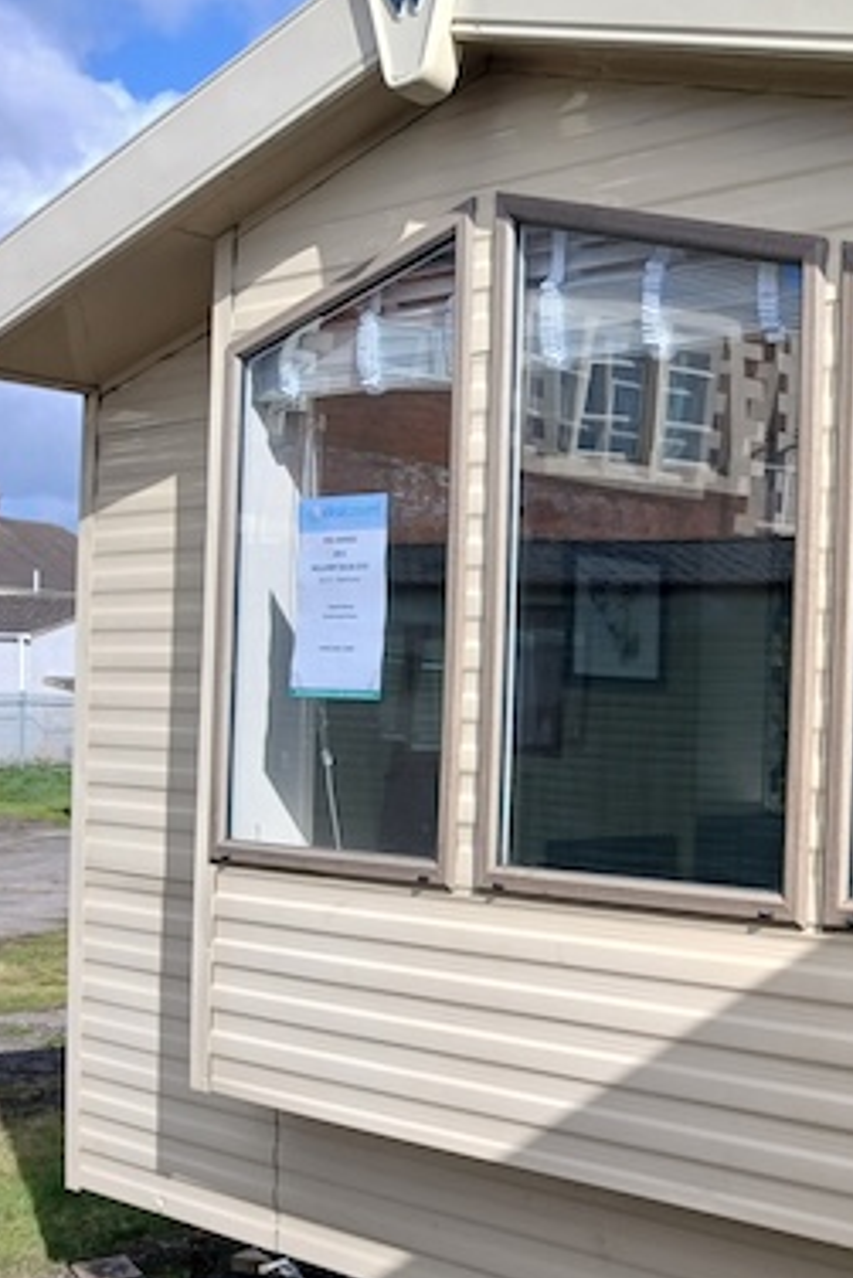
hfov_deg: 26.7
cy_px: 724
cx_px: 955
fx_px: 1633
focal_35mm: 46
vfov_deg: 42.6
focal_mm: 3.98
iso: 20
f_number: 1.8
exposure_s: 1/517
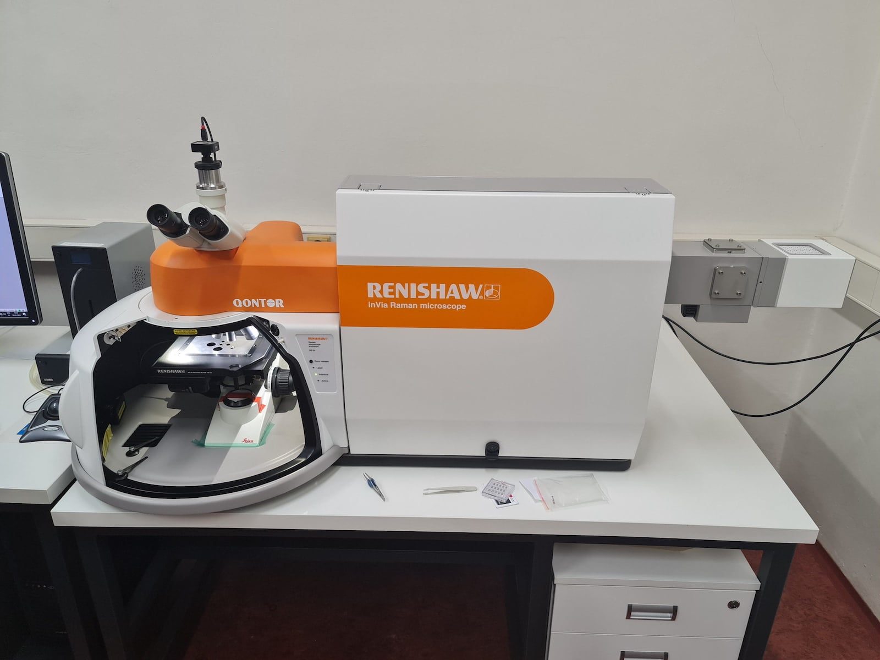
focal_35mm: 25
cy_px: 330
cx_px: 440
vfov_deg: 54.9
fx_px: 636
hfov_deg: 69.4
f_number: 1.8
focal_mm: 7
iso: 250
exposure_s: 1/100
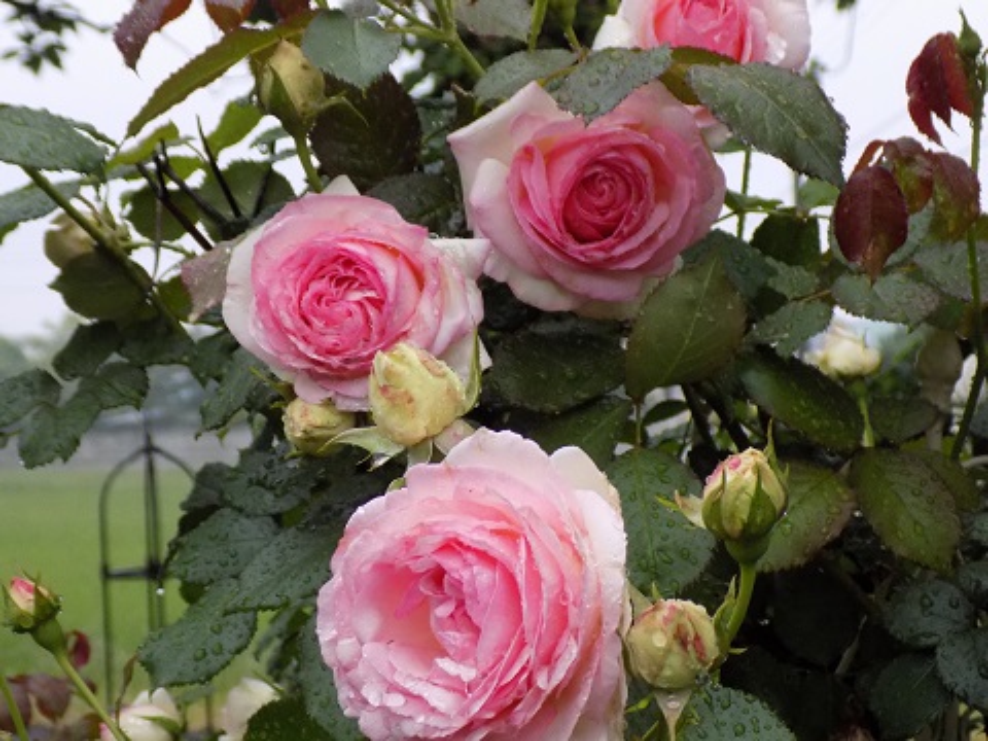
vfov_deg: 17.2
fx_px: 2455
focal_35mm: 86
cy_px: 370
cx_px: 494
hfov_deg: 22.8
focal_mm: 15.3
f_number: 4.4
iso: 360
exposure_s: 1/30
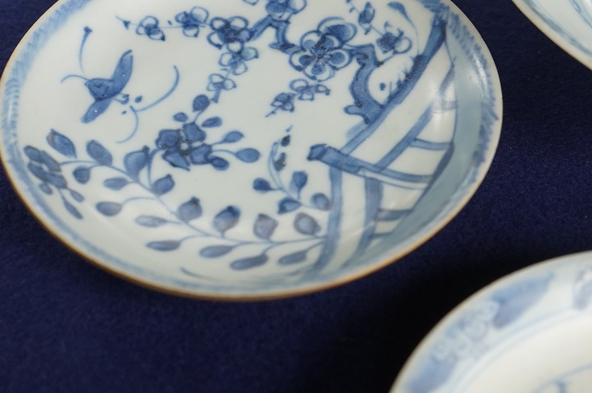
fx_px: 1462
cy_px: 58
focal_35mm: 89
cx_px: 330
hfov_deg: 22.9
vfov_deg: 15.2
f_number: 5.6
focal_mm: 43
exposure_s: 1/100
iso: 2500
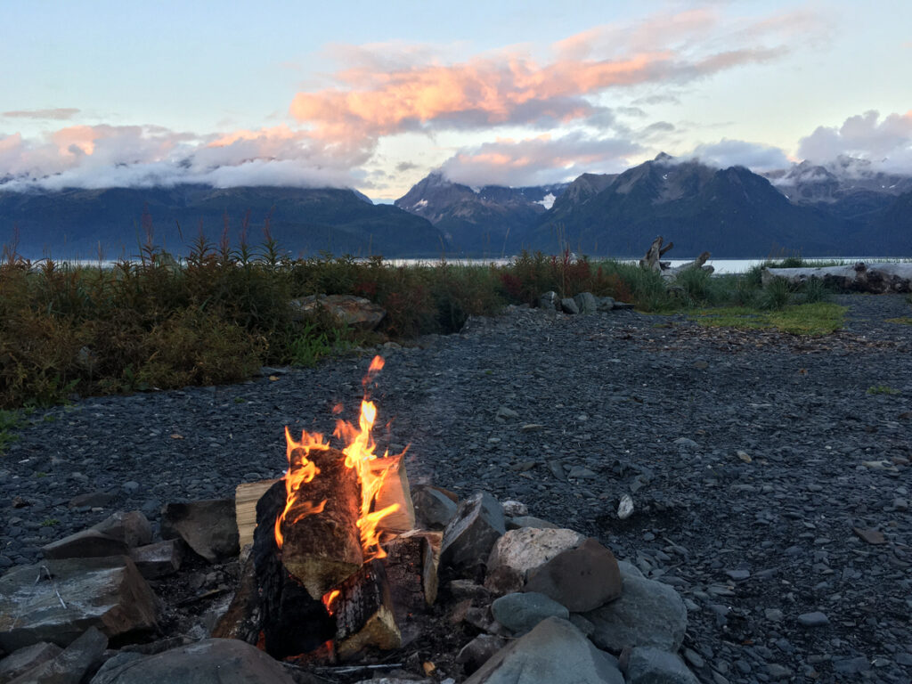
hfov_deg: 61.7
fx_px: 764
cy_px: 342
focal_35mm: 29
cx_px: 456
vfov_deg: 48.2
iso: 40
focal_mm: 4.15
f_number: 2.2
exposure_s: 1/120
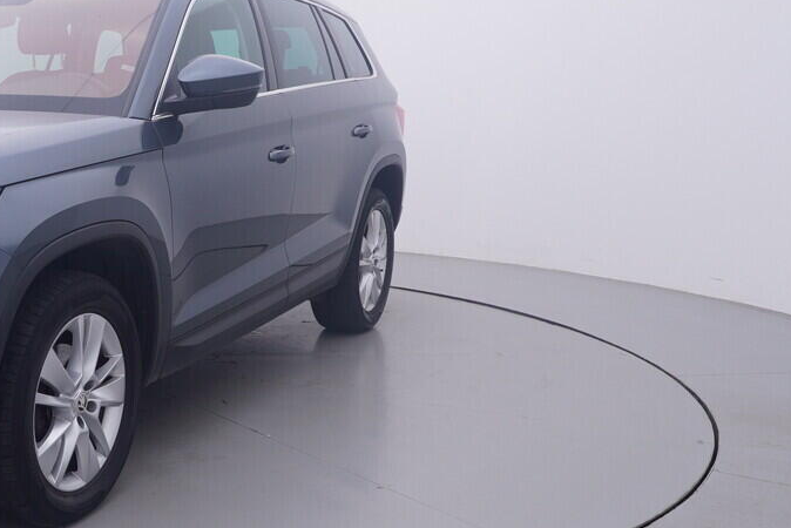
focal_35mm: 48
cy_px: 380
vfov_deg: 27.8
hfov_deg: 37.7
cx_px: 45
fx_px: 1057
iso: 200
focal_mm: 15
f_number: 5
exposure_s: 1/80
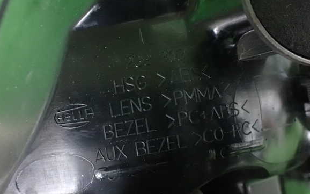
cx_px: 157
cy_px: 102
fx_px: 279
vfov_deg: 38.3
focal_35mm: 33
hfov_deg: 58.2
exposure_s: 1/30
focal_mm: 5.4
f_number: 2.3
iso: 1600
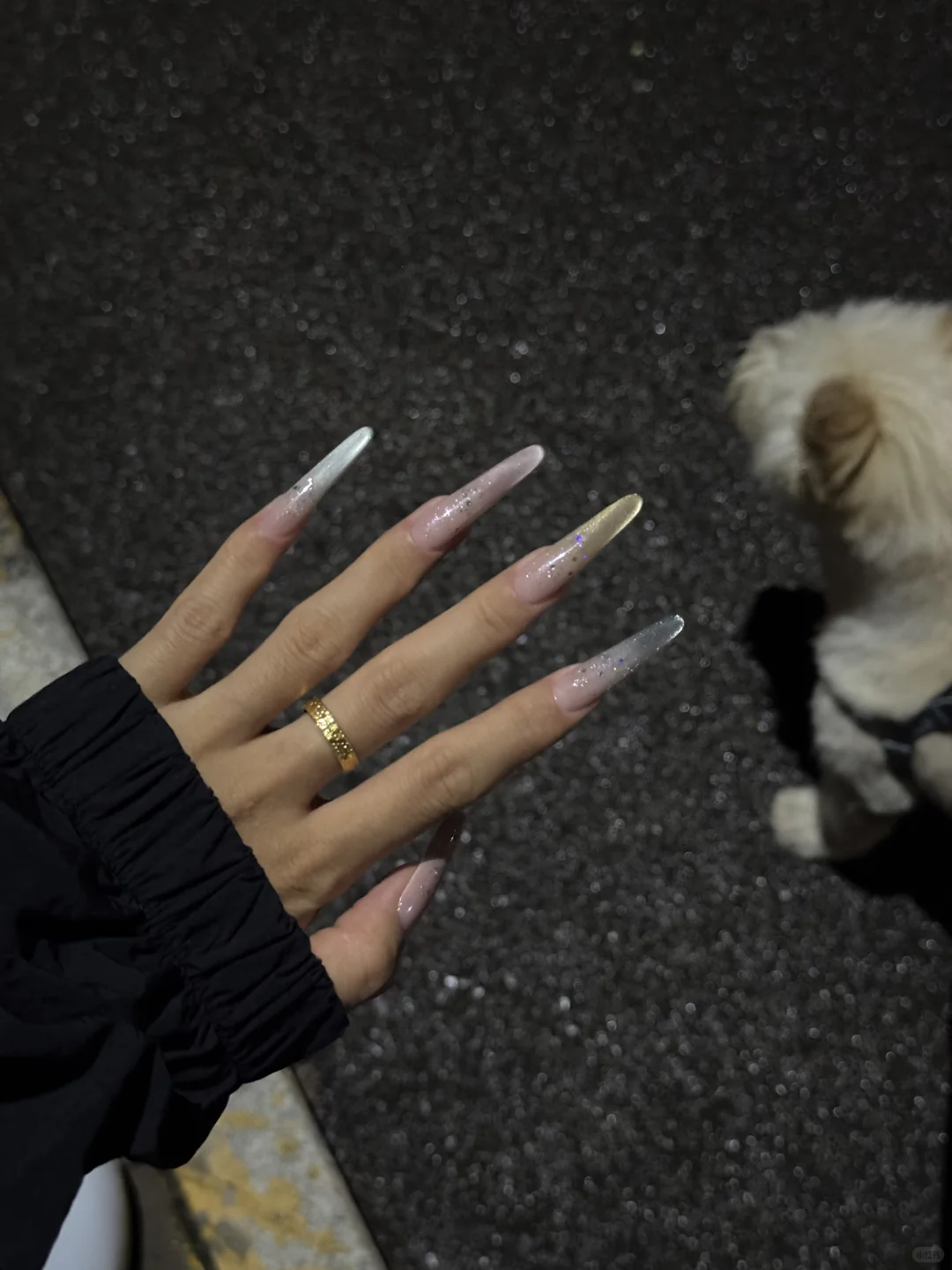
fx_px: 1760
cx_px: 476
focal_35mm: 48
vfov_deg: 39.7
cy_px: 635
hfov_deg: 30.3
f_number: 1.78
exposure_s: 1/17
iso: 1000
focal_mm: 6.76
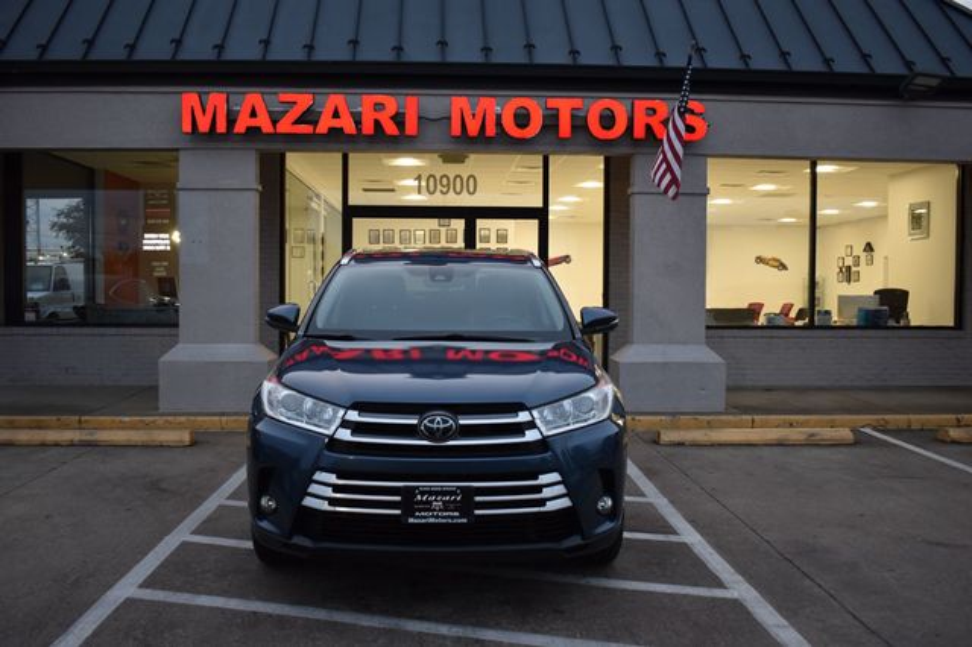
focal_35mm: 34
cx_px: 486
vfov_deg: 38.3
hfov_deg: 55.1
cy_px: 324
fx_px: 931
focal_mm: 23
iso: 400
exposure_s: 1/60
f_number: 4
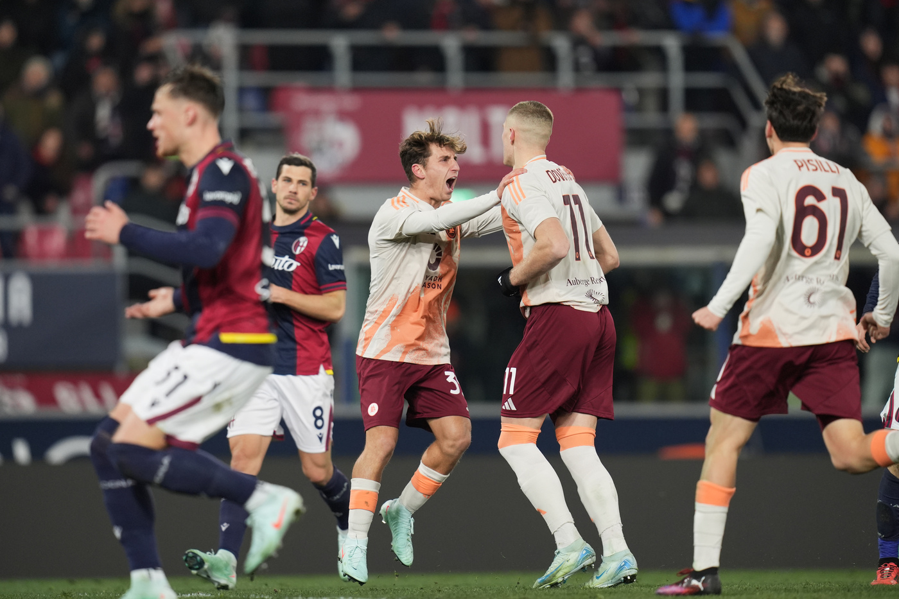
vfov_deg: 3.4
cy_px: 300
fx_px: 9987
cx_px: 450
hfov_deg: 5.2
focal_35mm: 400
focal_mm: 400
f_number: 3.2
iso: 2000
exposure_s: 1/2000
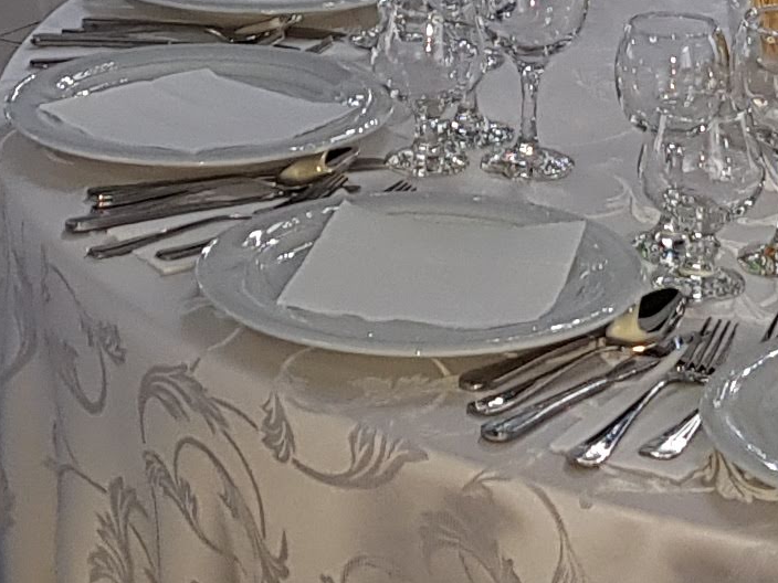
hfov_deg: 13.2
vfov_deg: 9.3
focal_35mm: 149
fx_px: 3349
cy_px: -617
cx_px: 553
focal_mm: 4.2
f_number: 1.7
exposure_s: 1/25
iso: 100
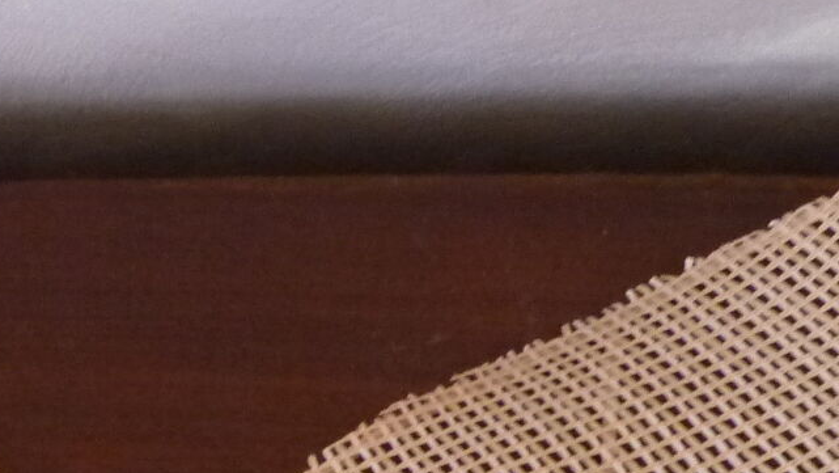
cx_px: 106
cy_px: 877
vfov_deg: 12.6
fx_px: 1936
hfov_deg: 23.9
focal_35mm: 87
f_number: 2.8
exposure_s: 1/13
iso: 400
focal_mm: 4.5
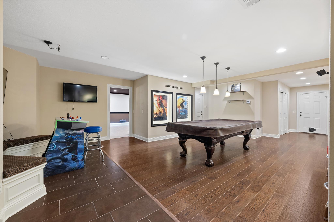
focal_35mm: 14
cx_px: 167
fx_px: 130
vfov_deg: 81.2
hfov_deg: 104.3
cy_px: 111
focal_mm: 14
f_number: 8
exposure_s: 3
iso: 250
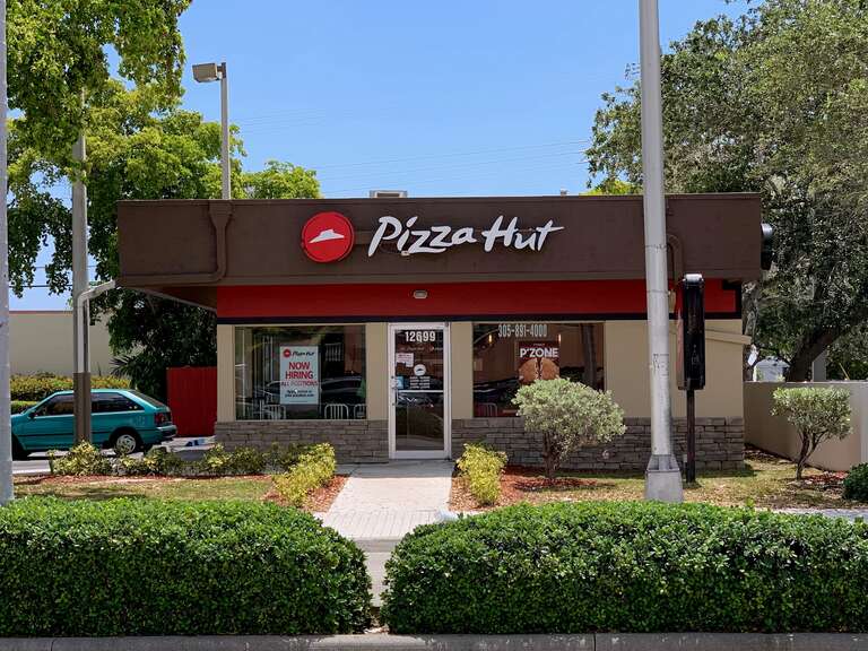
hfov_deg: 36.8
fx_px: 1304
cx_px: 434
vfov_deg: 28.0
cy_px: 326
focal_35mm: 52
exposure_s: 1/888
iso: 16
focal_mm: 6
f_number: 2.4
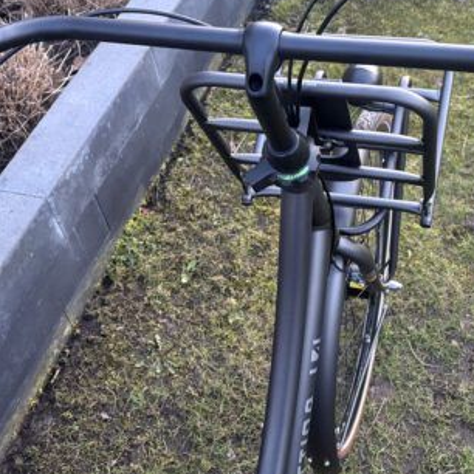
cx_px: 290
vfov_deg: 37.5
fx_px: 697
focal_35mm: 45
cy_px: 201
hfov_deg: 37.4
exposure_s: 1/47
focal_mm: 5.96
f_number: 1.6
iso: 500
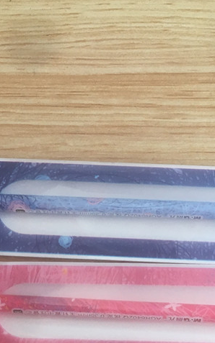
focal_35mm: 66
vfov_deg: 30.7
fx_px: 619
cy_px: 246
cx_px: 122
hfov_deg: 19.7
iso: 50
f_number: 2.2
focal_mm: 4.15
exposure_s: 1/33
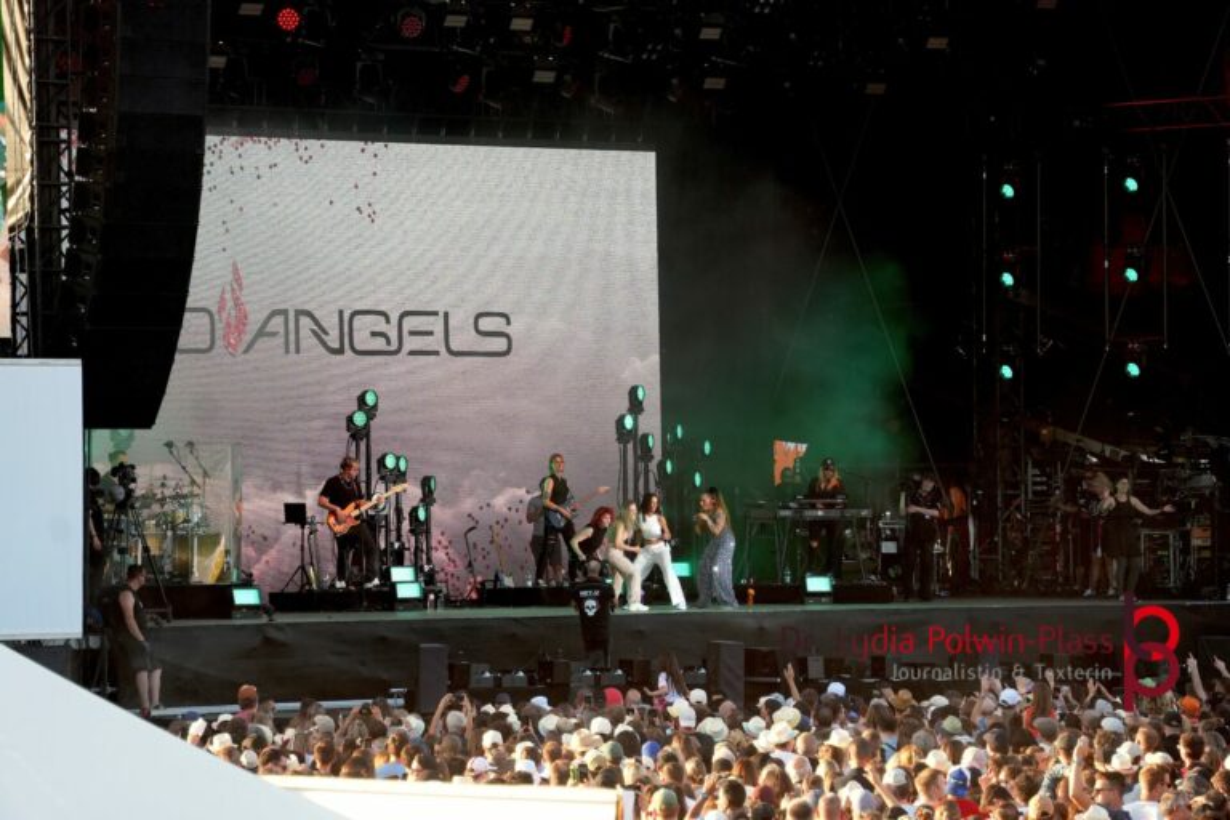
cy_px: 410
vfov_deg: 6.6
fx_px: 7072
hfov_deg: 9.9
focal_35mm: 207
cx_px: 615
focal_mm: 138
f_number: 5.6
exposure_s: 1/250
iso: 400
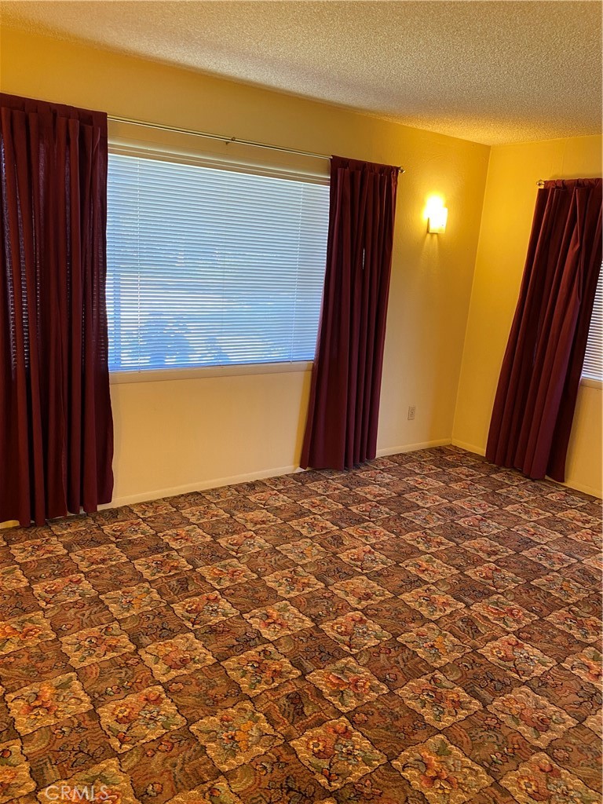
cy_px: 402
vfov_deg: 67.3
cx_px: 302
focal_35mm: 26
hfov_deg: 53.1
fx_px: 604
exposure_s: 1/60
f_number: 1.8
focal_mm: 4.25
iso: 125
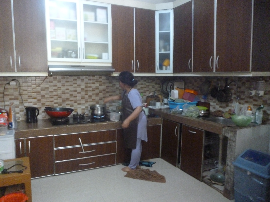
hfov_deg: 63.4
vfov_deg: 49.7
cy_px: 101
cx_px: 135
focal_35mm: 28
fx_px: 218
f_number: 3.1
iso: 800
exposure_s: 1/10
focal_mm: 5
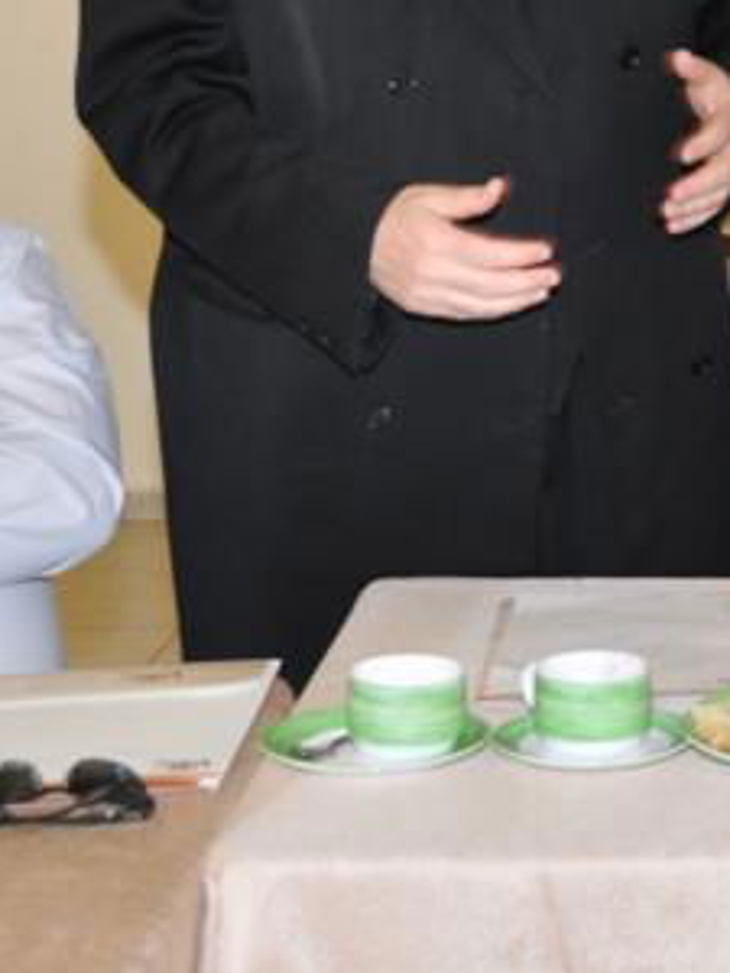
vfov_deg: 16.2
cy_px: -91
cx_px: 1028
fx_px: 3318
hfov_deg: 12.1
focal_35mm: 118
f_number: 4
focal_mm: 24
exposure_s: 1/60
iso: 400
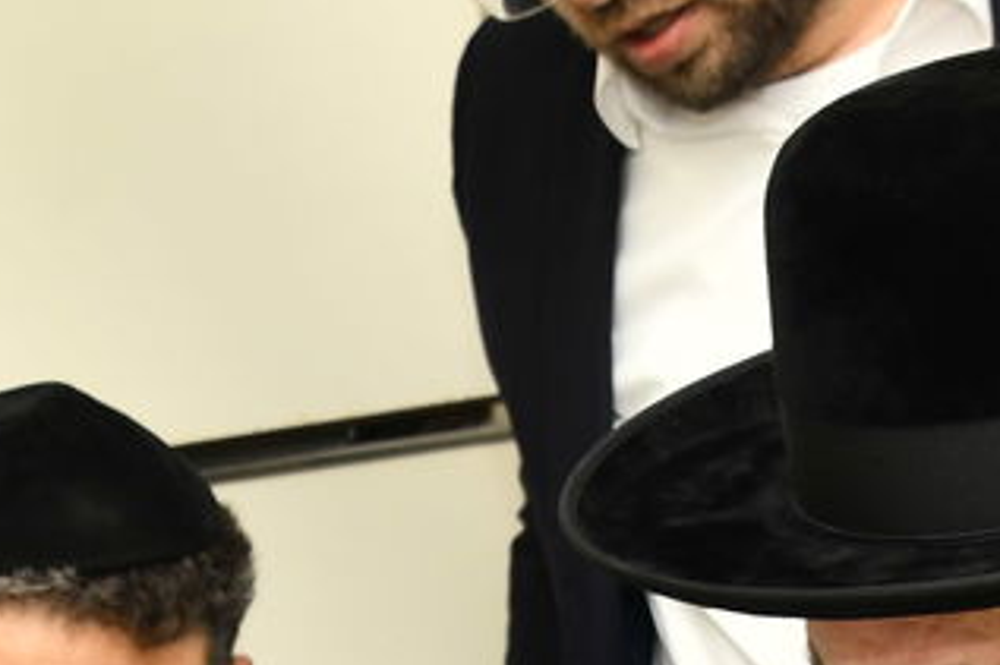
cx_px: 391
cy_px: 1038
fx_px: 4664
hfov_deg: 12.2
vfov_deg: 8.0
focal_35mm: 168
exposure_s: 1/125
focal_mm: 38
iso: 500
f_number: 5.6
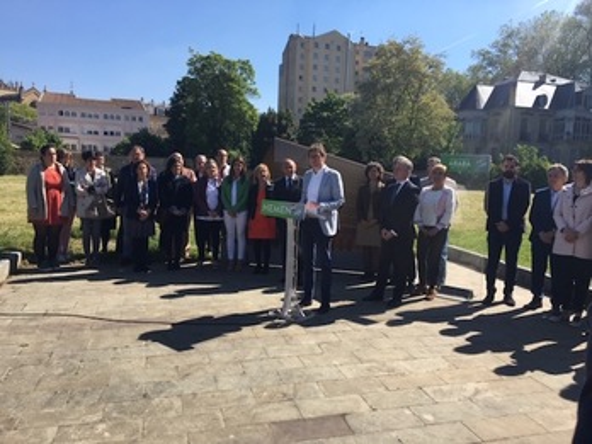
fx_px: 496
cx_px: 296
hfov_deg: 61.7
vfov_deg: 48.2
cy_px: 222
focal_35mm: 29
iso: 25
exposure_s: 1/1115
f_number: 2.2
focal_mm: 4.15
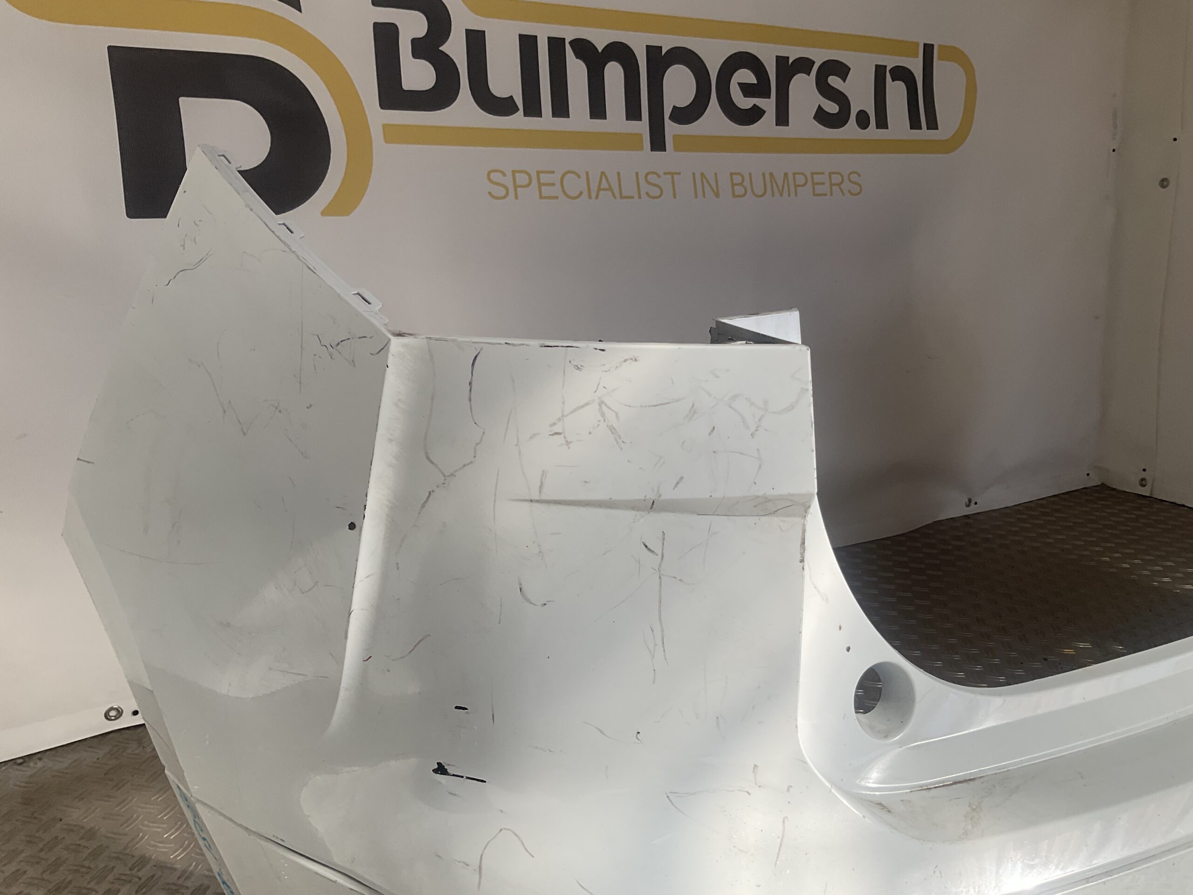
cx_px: 596
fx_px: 999
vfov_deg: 48.2
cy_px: 448
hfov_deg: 61.7
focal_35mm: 29
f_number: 1.8
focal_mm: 3
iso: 16
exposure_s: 1/1121
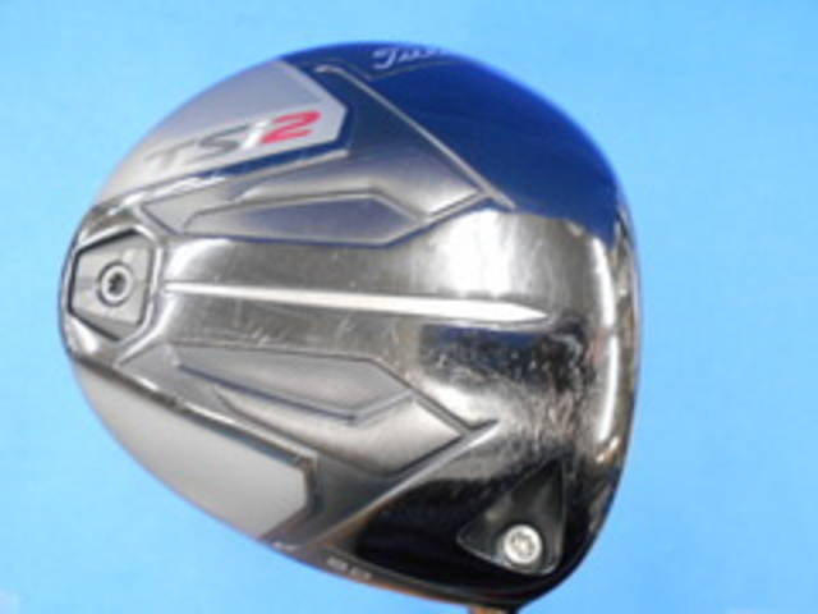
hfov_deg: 67.3
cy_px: 307
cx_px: 409
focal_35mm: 26
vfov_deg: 53.1
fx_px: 614
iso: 400
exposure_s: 1/15
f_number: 3.2
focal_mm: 4.6
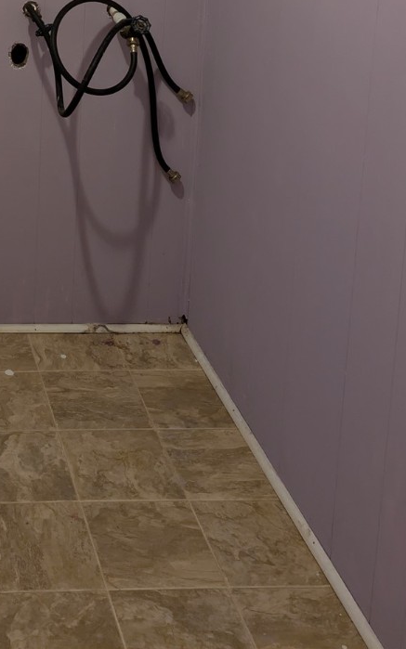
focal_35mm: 56
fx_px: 991
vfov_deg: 32.1
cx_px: -98
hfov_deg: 21.3
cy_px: -63
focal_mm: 6.9
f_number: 1.68
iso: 773
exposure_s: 1/120
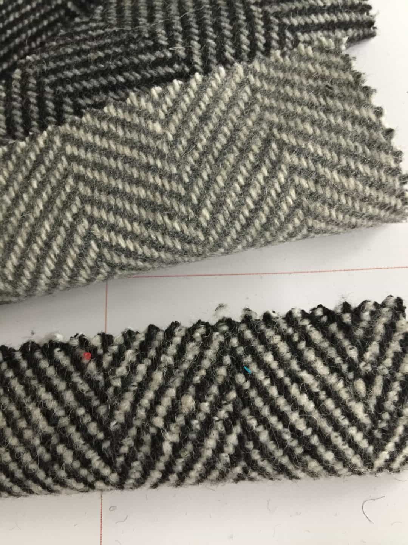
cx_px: 204
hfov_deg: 48.2
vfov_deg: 61.7
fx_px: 456
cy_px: 272
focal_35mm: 29
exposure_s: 1/17
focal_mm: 4.15
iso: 125
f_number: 2.2
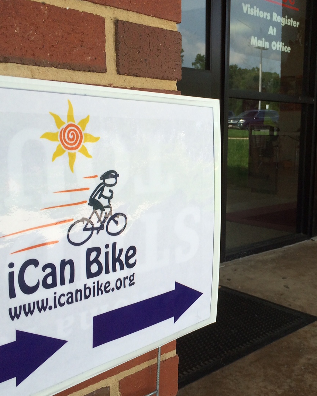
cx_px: 241
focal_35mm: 43
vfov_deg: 42.9
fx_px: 504
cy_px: 216
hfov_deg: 34.1
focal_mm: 4.15
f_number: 2.2
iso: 32
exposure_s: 1/562
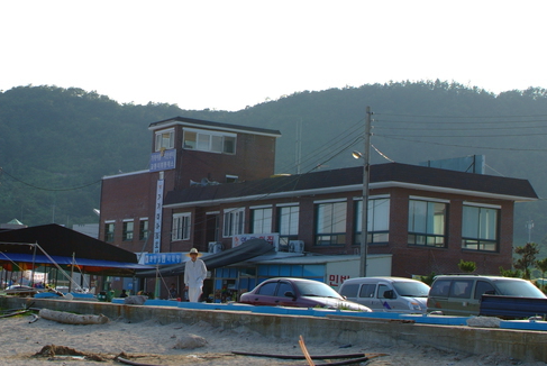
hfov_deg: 26.4
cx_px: 176
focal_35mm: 76
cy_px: 189
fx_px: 1156
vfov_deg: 18.0
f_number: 6.7
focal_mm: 35
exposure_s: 1/180
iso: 100
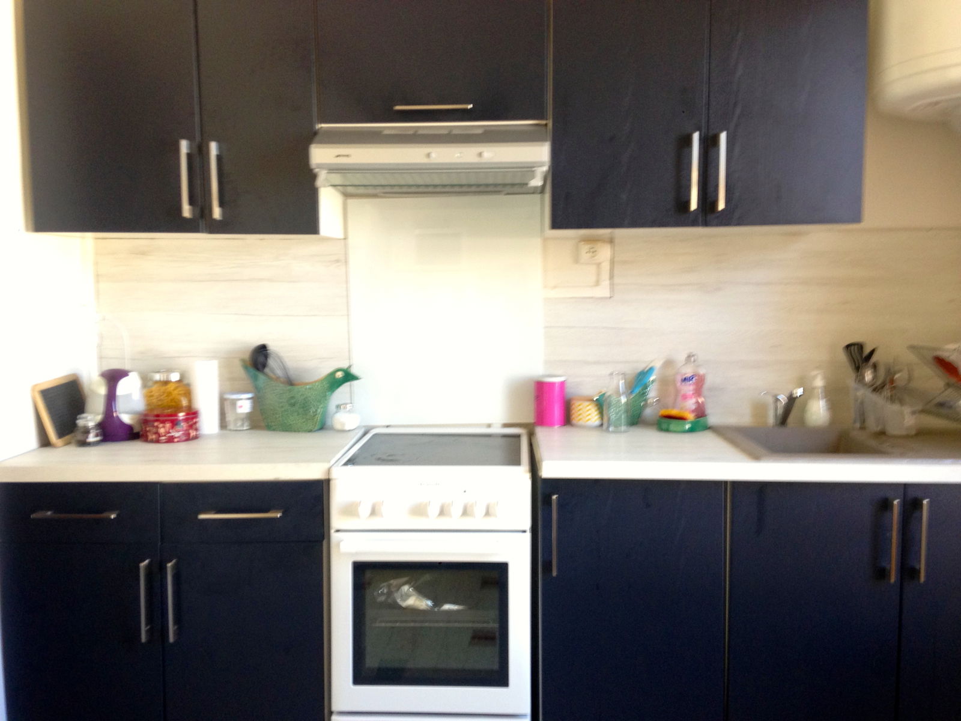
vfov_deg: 42.9
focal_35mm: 33
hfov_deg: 55.4
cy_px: 360
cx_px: 480
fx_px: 916
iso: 100
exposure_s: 1/20
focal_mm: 4.12
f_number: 2.4
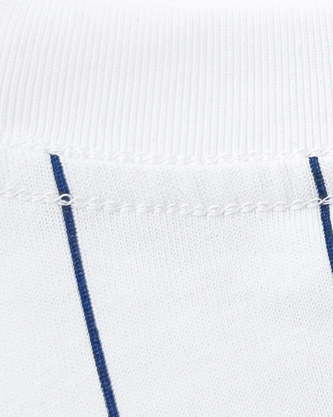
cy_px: 52
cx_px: 495
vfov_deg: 13.8
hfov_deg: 10.8
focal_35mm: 138
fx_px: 1700
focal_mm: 5.7
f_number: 1.5
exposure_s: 1/100
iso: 32
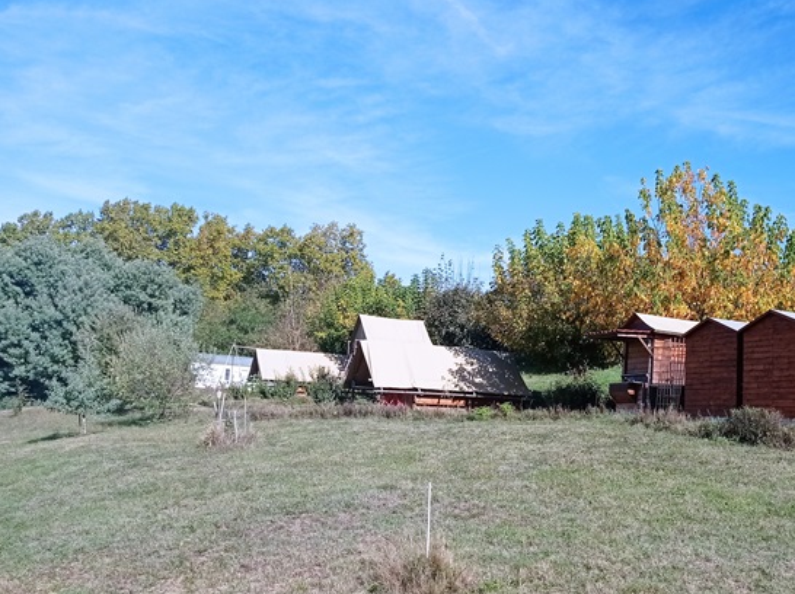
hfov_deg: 45.0
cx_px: 547
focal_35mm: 41
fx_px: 940
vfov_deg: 35.0
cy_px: 336
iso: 103
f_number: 1.79
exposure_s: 1/2994
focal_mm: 4.74
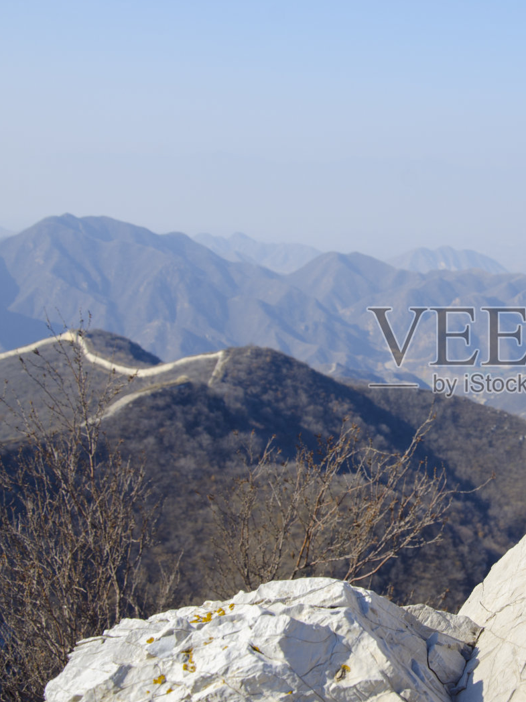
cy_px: 353
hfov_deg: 21.7
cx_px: 480
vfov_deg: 29.4
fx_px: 1337
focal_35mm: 66
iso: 100
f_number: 8
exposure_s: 1/250
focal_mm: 30
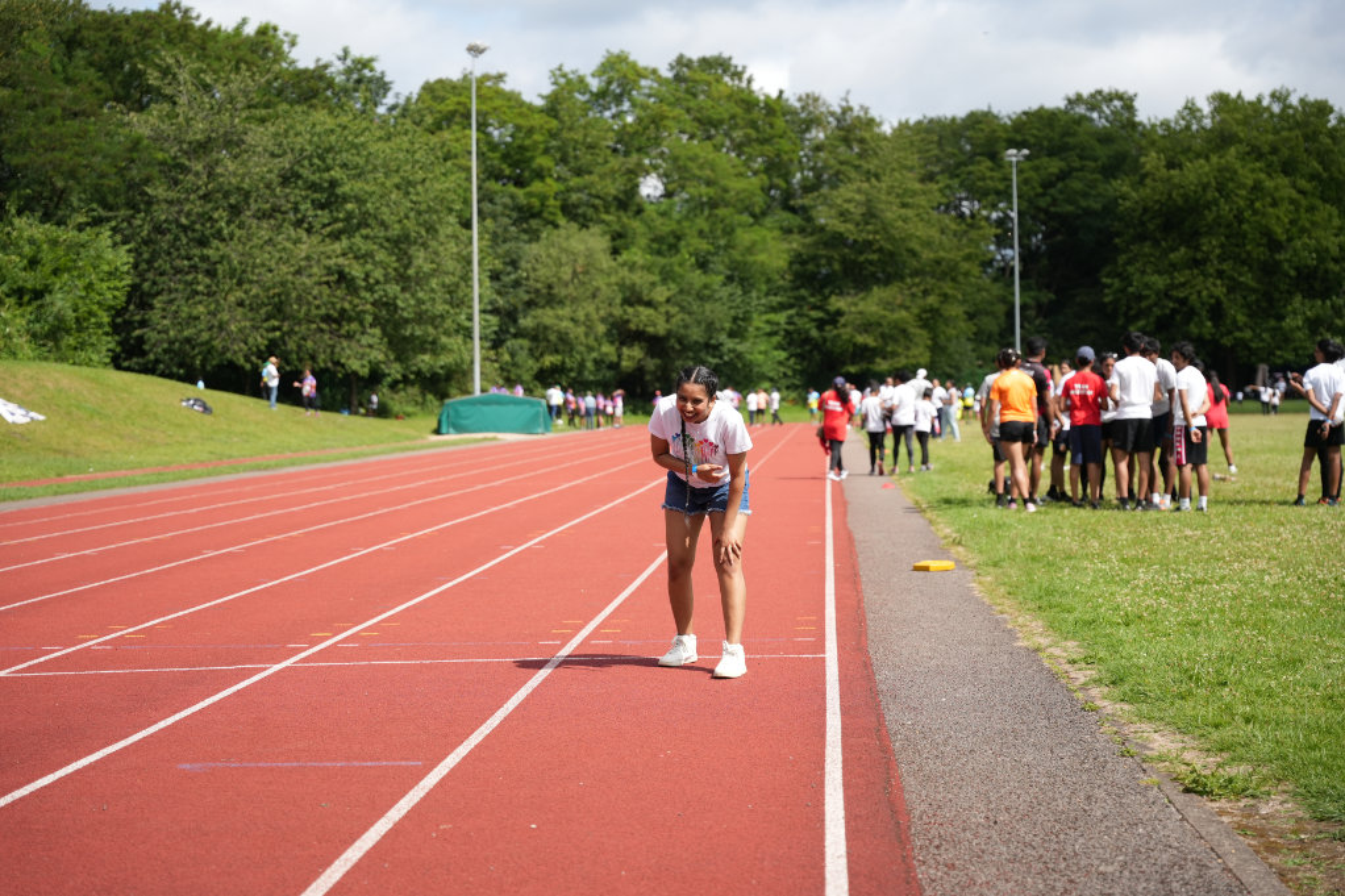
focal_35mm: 57
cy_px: 448
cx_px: 672
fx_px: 2133
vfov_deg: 23.7
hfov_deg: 35.0
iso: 250
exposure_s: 1/4000
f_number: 2.8
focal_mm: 57.1
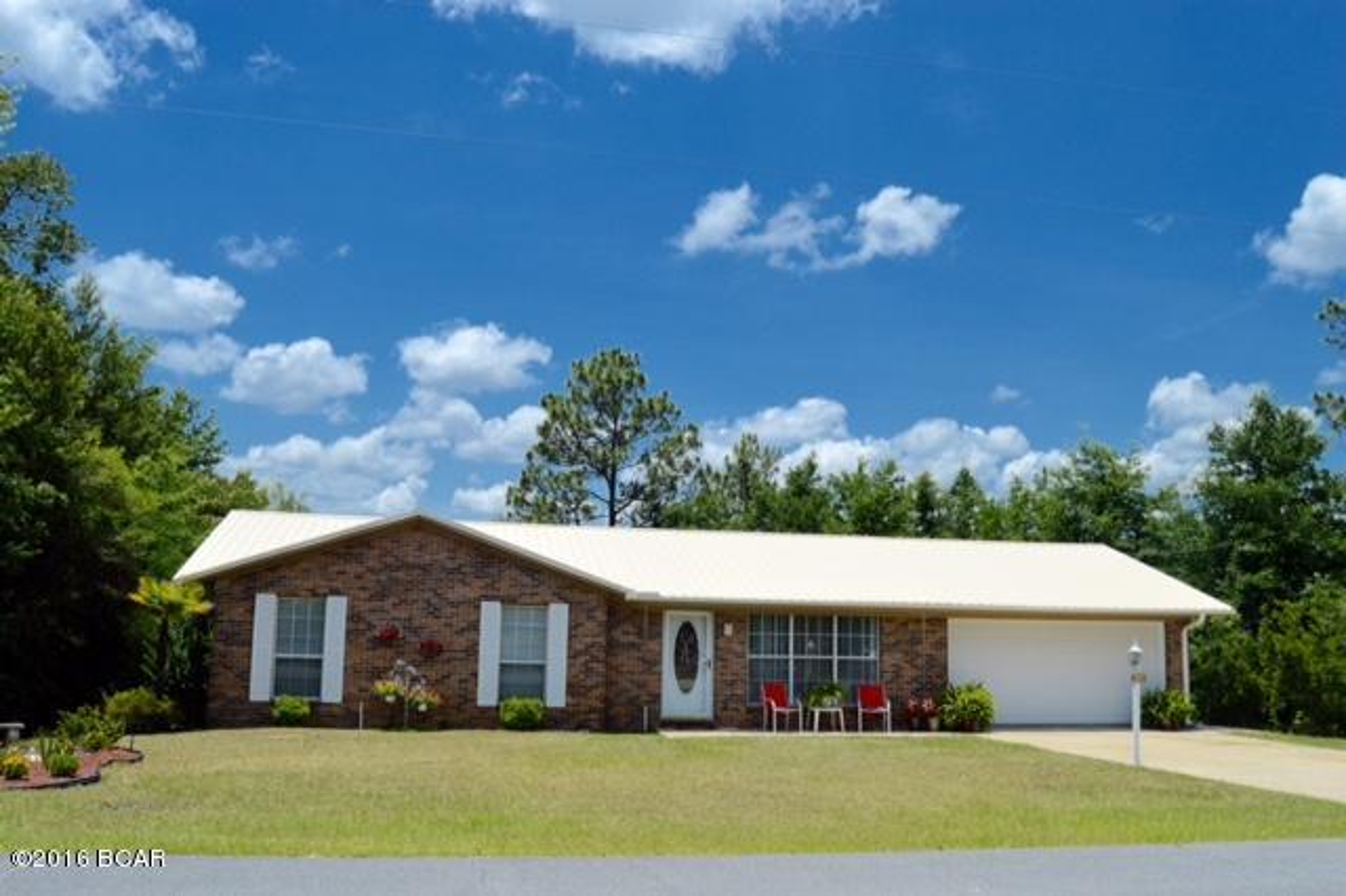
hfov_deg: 62.0
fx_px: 1121
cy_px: 448
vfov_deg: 43.6
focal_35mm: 30
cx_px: 673
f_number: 10
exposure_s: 1/400
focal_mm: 20
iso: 100
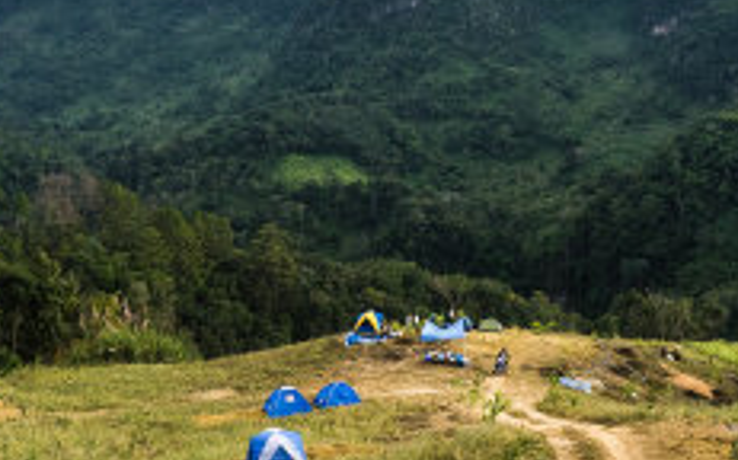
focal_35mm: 46
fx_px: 925
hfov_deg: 43.5
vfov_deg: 27.4
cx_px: 342
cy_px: 96
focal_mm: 17
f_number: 22
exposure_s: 1/60
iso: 1250
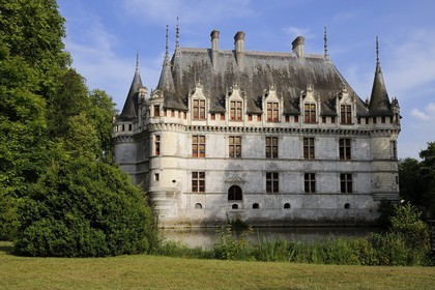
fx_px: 459
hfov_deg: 50.7
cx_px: 218
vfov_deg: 35.1
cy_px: 145
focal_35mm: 38
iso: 200
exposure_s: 1/160
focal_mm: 38
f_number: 14
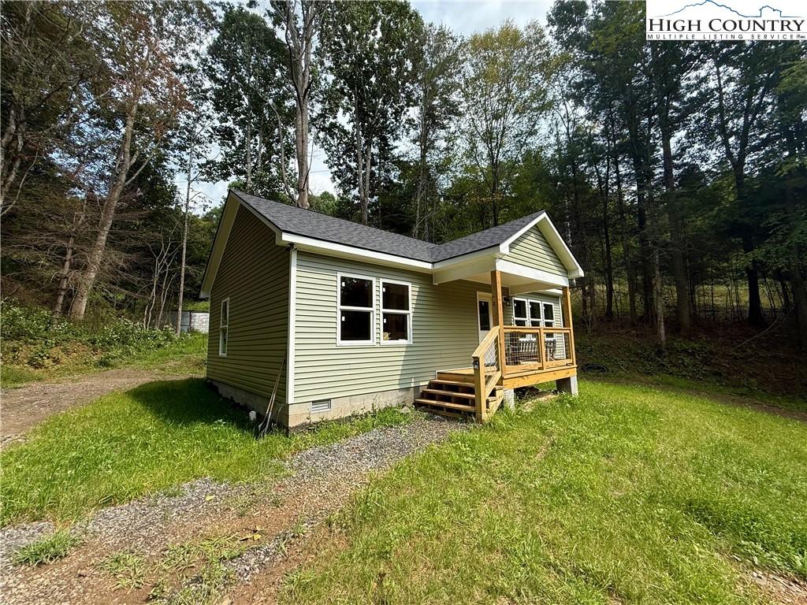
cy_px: 302
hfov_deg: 102.1
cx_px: 404
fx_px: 326
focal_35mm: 14
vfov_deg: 85.7
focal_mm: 2.22
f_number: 2.2
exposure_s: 1/1017
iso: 50
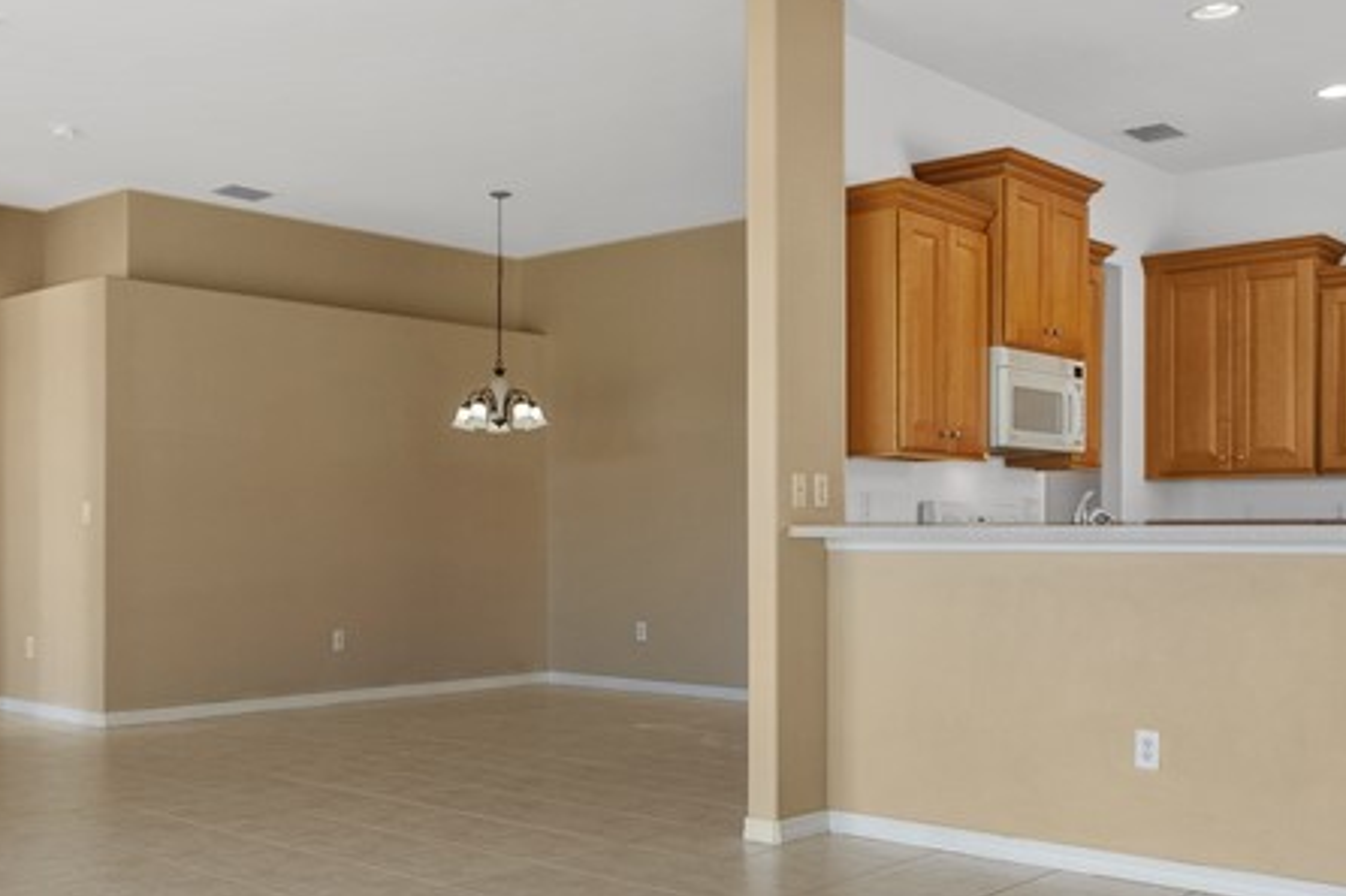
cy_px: 546
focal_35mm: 39
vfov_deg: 34.1
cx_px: 528
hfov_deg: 49.2
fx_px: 1458
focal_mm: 16
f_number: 8
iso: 400
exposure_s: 1/50
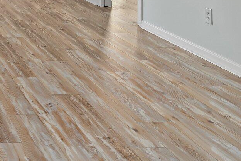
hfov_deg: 26.0
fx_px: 414
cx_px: -98
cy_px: -100
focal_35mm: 62
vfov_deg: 18.6
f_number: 8
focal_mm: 18.9
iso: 400
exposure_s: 1/8
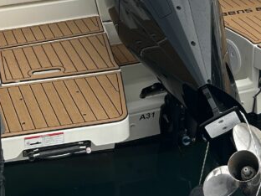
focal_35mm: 80
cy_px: -34
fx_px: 603
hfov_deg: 24.4
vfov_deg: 17.6
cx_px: 139
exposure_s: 1/748
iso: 50
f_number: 1.5
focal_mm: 5.7
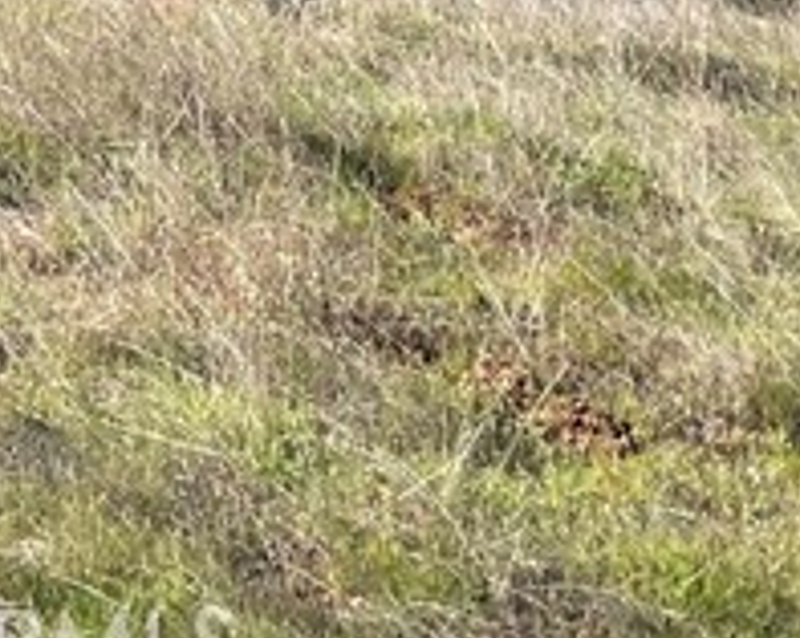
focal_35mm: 132
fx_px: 3121
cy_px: -857
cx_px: -674
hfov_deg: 13.1
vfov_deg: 10.2
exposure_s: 1/1667
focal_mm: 4.2
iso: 32
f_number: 1.6
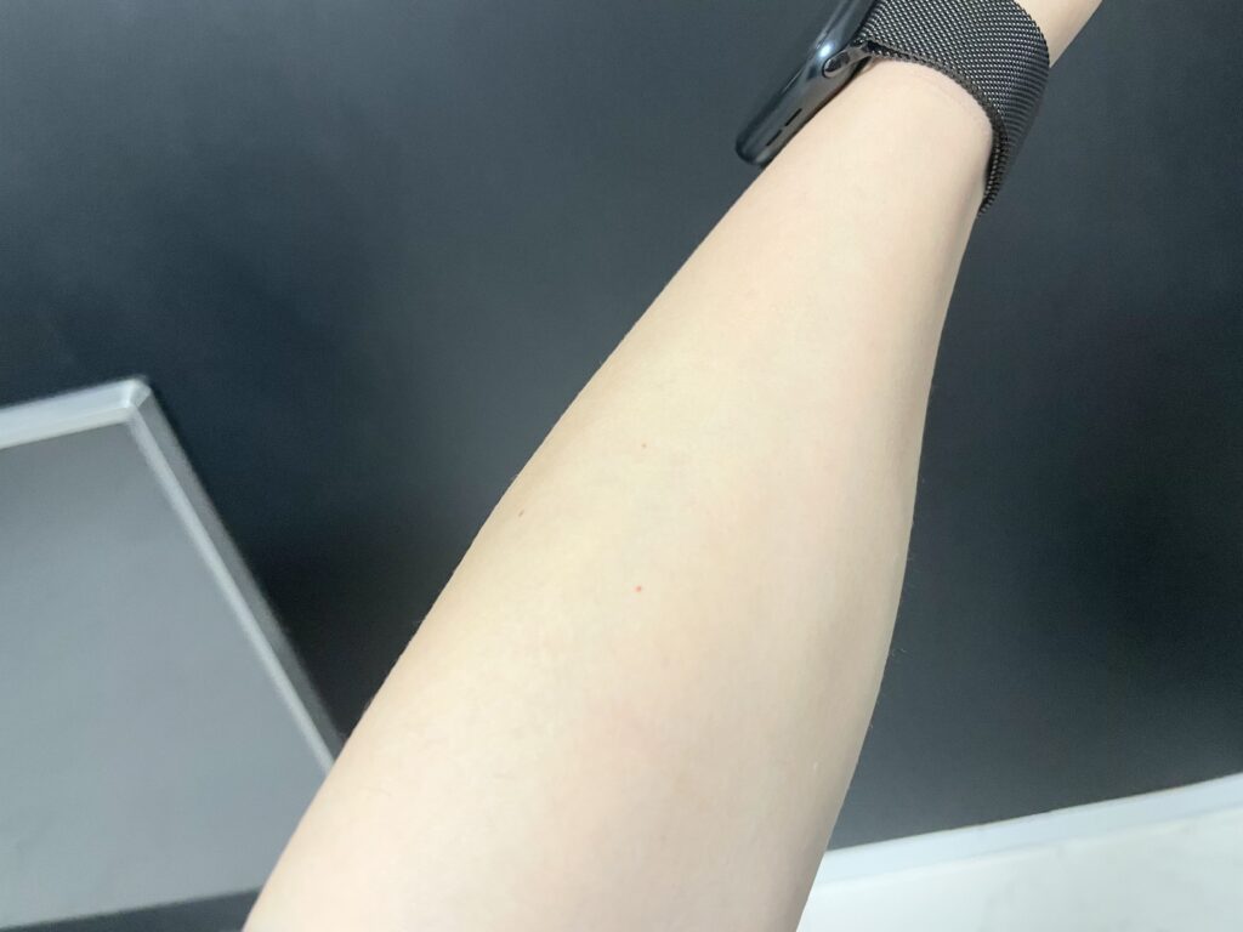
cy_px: 466
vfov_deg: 53.1
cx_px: 622
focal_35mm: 26
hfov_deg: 67.3
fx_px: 934
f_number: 1.6
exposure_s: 1/60
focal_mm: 4.2
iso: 320
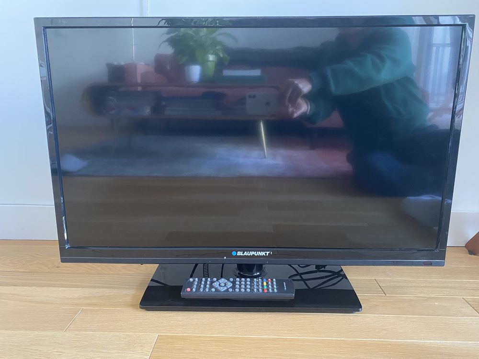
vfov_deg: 53.1
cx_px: 240
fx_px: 360
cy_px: 180
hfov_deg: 67.3
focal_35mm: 26
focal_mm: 4.25
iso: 500
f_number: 1.8
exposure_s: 1/42
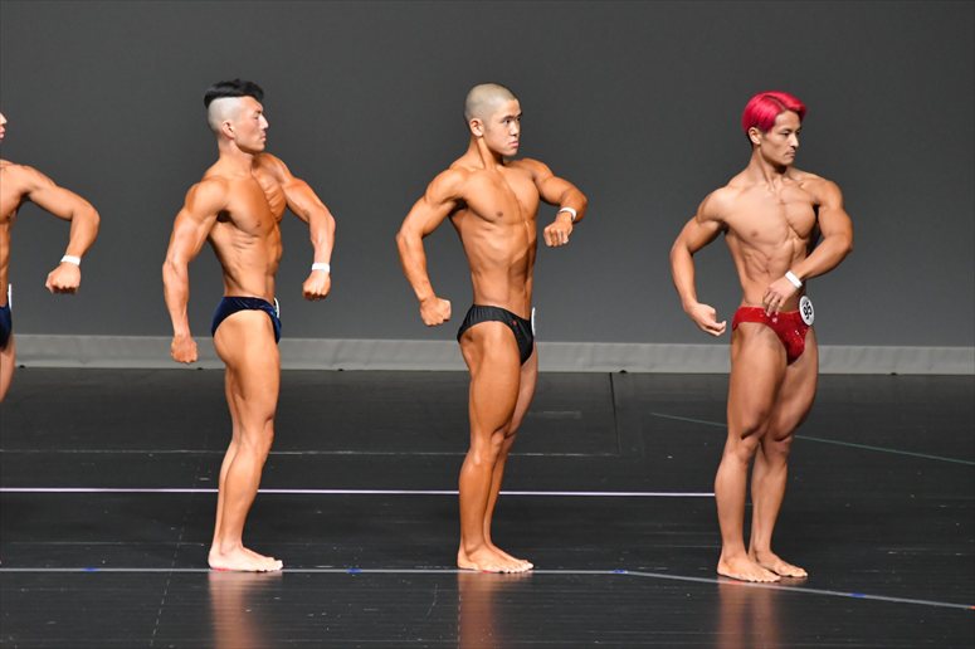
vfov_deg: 4.4
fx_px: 8527
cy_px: 324
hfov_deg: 6.5
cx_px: 488
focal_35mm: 315
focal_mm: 210
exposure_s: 1/400
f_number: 5.6
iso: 5000
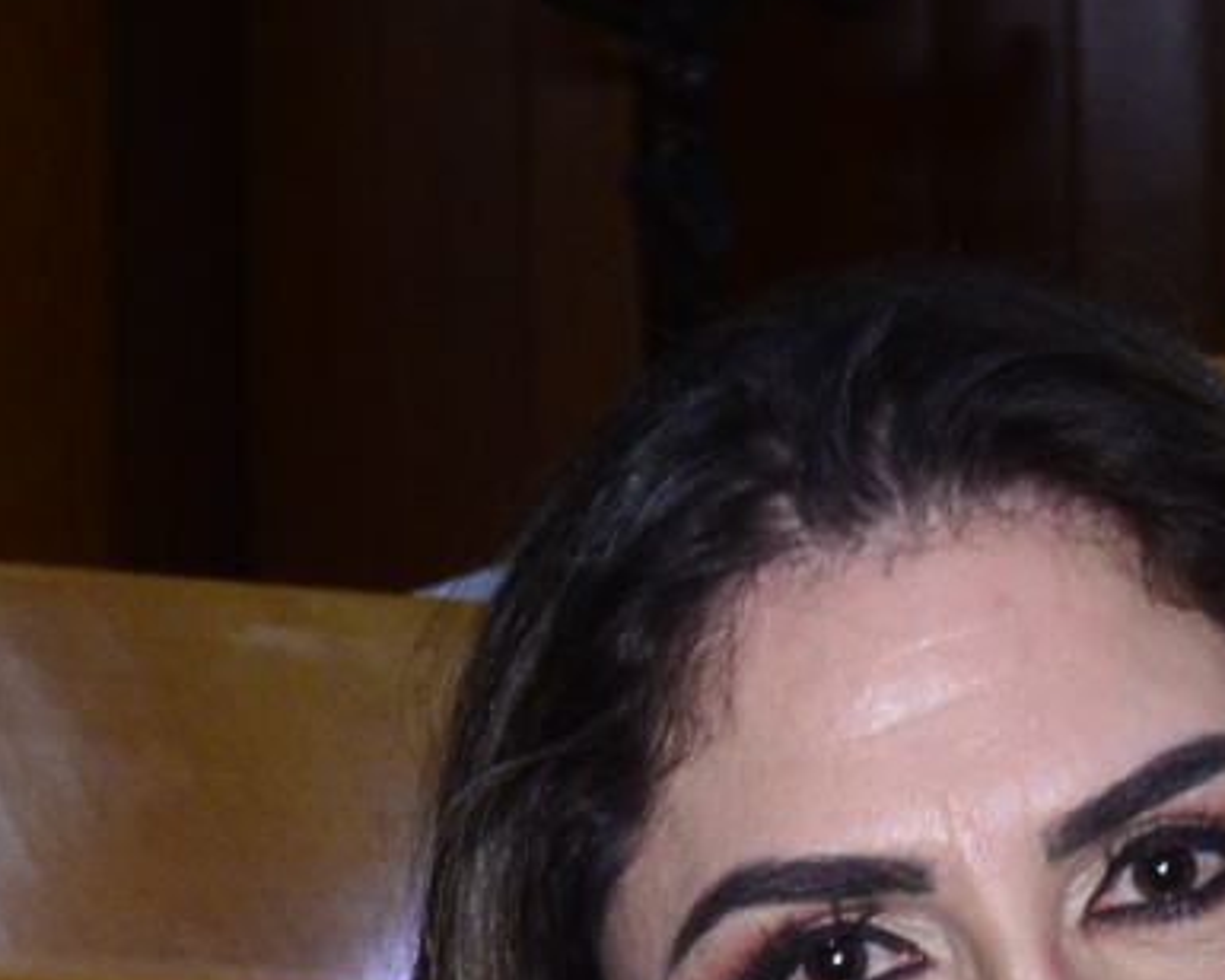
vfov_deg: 6.3
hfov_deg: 8.2
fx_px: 8520
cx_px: 134
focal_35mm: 235
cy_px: 2377
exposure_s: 1/125
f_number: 7.1
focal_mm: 32
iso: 1600
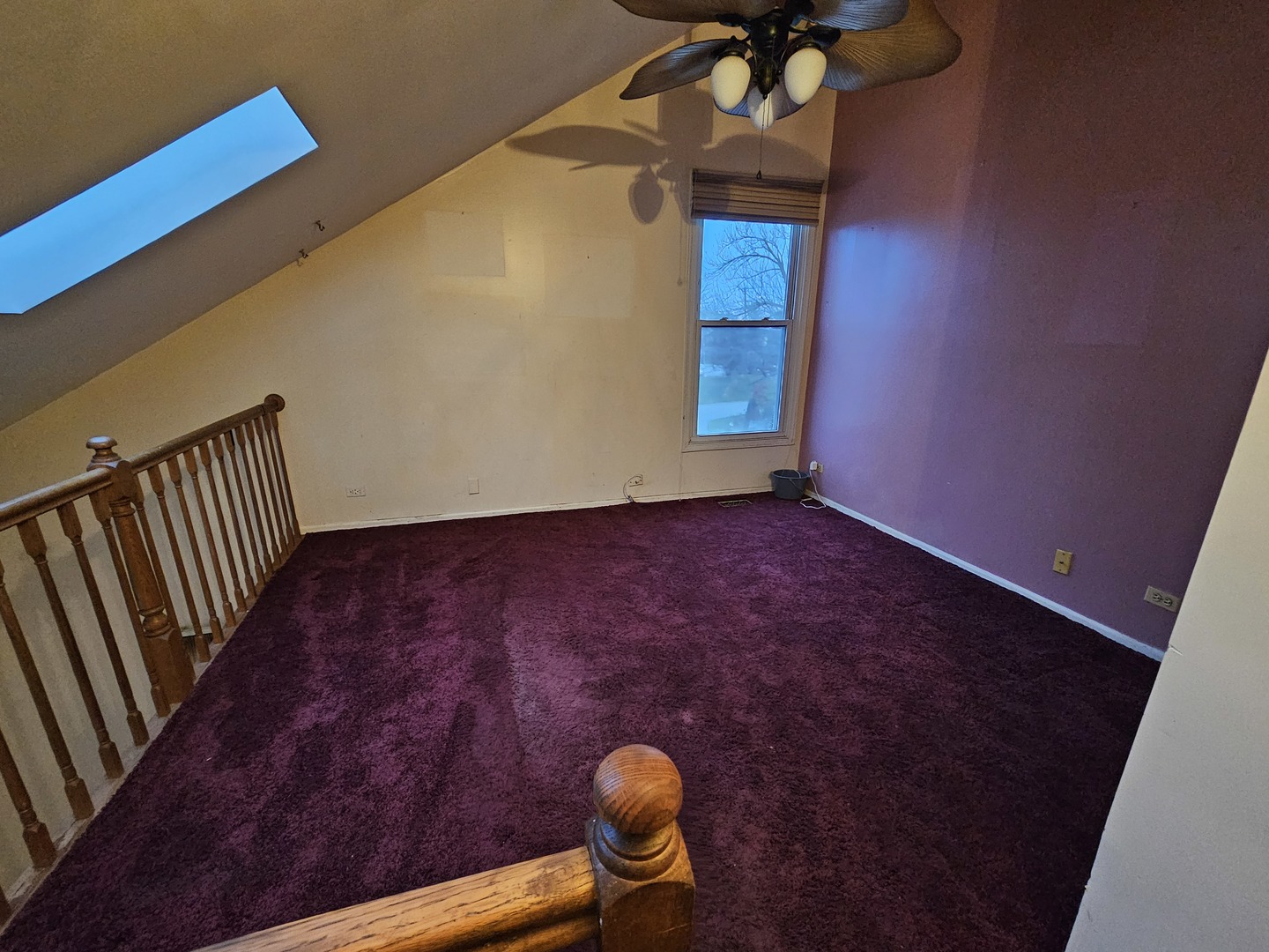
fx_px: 477
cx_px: 634
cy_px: 476
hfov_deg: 106.2
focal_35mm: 13
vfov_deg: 89.9
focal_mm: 2.2
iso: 1000
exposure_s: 1/24
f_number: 2.2
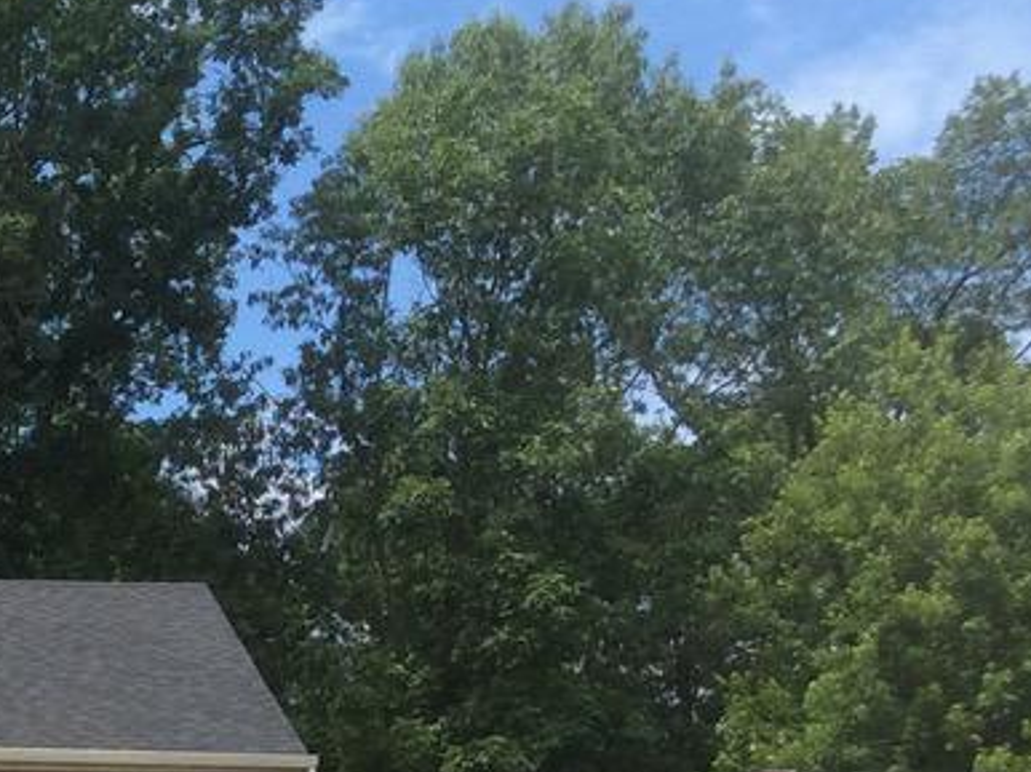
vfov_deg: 13.4
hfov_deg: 17.7
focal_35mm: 106
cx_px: -190
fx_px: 3155
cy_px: 1023
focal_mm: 3.3
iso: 32
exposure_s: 1/1271
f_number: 2.4
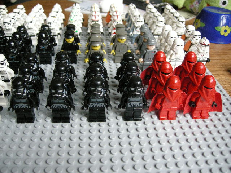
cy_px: 86
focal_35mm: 36
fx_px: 240
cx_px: 116
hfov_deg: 51.4
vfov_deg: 39.7
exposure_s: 1/48.5
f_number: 2.7
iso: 400
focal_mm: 7.5
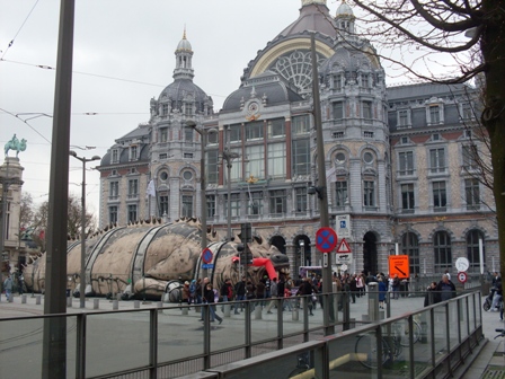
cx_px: 252
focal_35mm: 38
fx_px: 554
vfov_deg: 37.7
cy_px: 190
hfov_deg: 49.0
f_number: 2.8
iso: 80
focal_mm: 6.3
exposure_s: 1/350
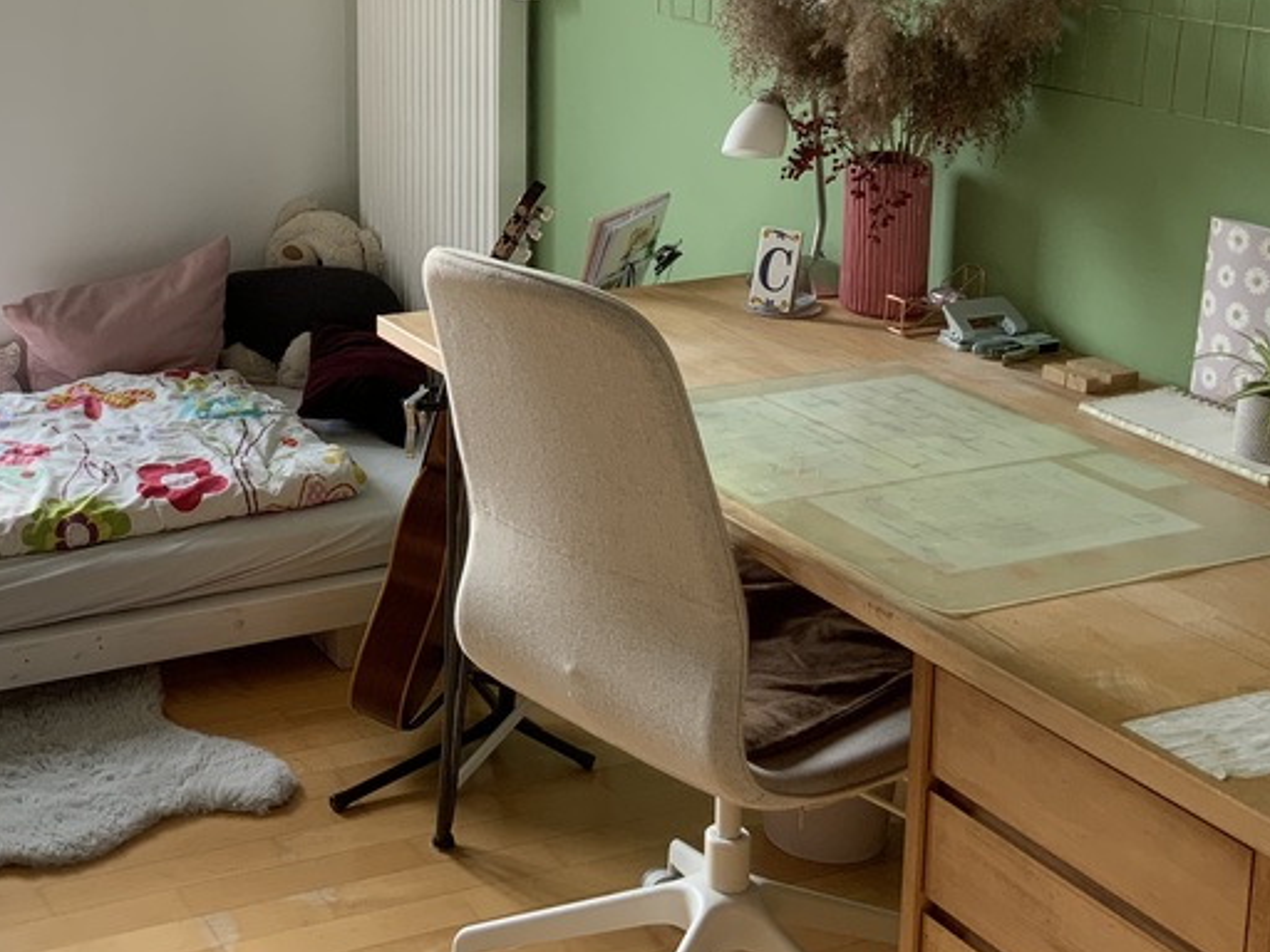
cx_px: 268
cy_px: 226
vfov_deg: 24.9
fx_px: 2128
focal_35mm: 58
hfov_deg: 32.4
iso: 25
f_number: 1.8
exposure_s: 1/122
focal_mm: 3
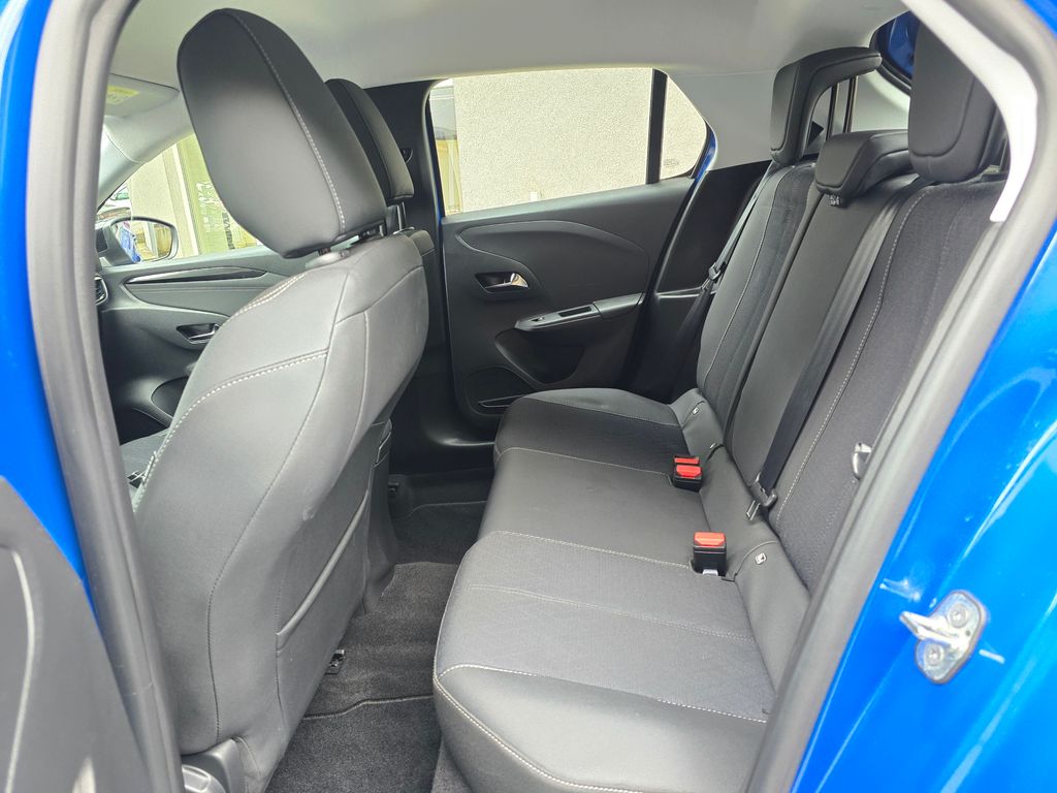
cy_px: 396
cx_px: 528
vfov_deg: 58.9
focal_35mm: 23
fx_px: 702
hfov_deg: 73.9
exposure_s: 1/100
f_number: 1.7
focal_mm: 6.3
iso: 400
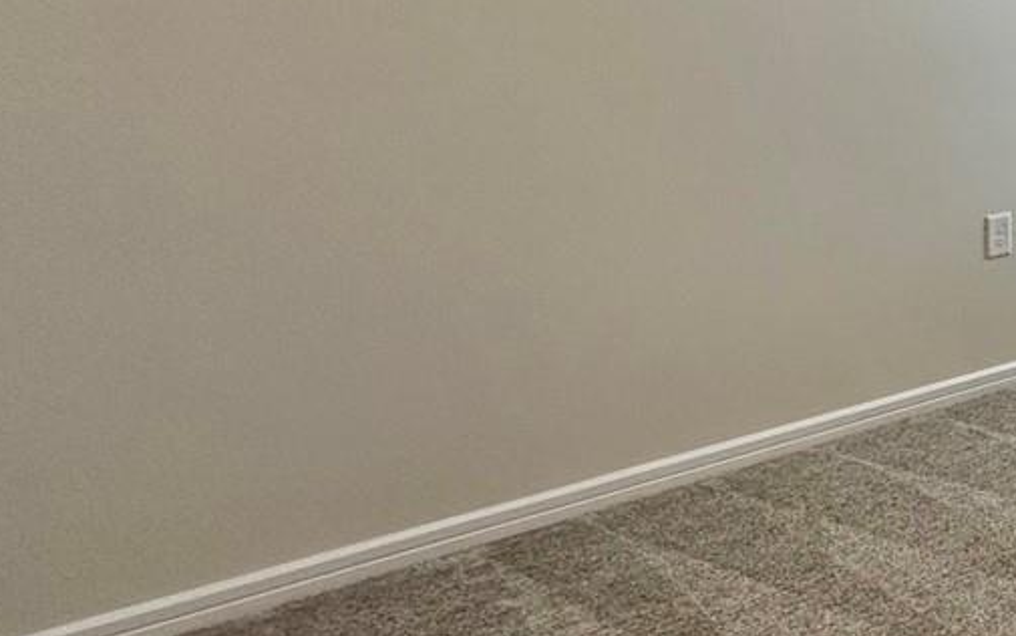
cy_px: 64
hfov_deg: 28.7
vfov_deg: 26.5
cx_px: 1499
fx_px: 1302
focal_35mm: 47
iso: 100
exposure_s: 1/120
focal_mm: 2.22
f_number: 2.2
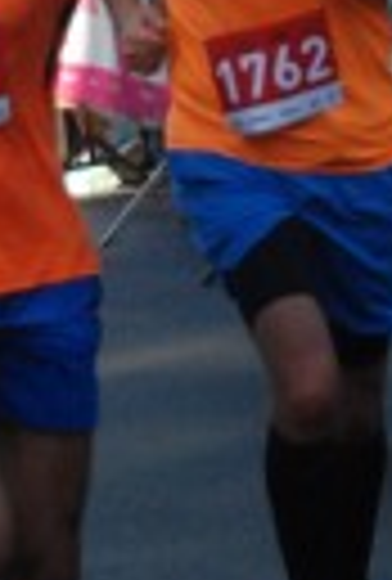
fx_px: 9057
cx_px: 142
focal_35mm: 559
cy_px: 202
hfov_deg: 2.5
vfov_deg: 3.7
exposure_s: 1/500
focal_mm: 80
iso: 1000
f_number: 5.6
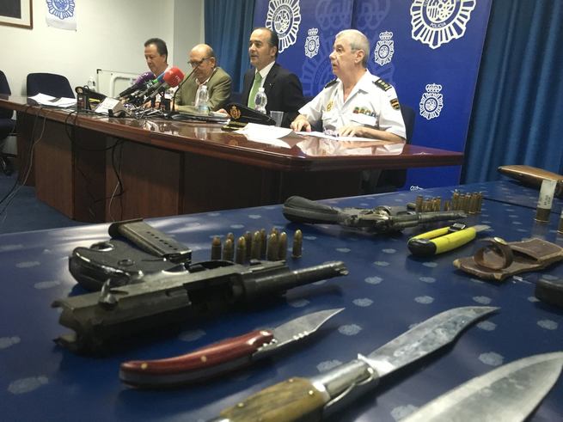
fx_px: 472
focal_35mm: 29
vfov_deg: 48.2
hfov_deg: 61.7
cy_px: 211
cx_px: 282
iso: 200
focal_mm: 4.15
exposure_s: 1/17
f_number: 2.2
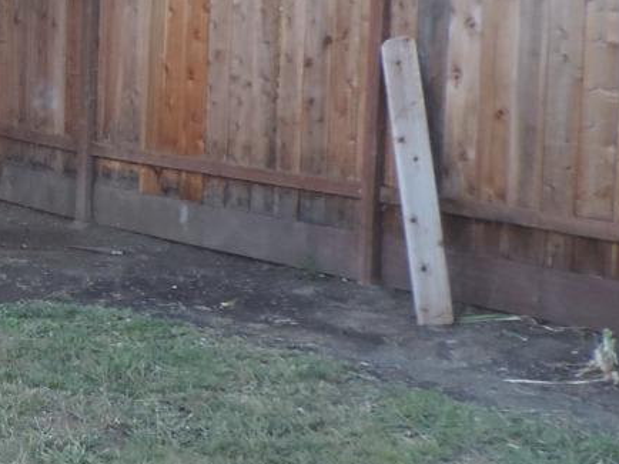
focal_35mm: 83
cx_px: -281
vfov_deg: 17.6
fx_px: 1483
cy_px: 89
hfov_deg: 20.5
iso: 125
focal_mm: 4.3
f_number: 3
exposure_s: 1/30
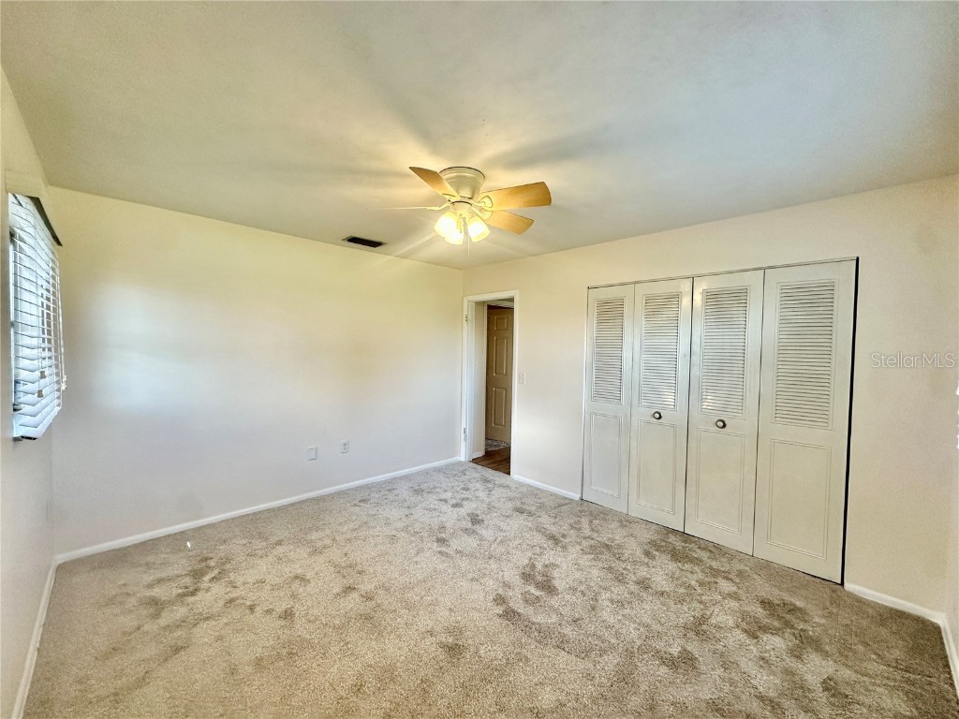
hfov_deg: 102.1
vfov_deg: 85.7
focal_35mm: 14
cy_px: 360
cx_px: 480
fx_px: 388
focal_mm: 2.22
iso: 200
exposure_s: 1/120
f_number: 2.2
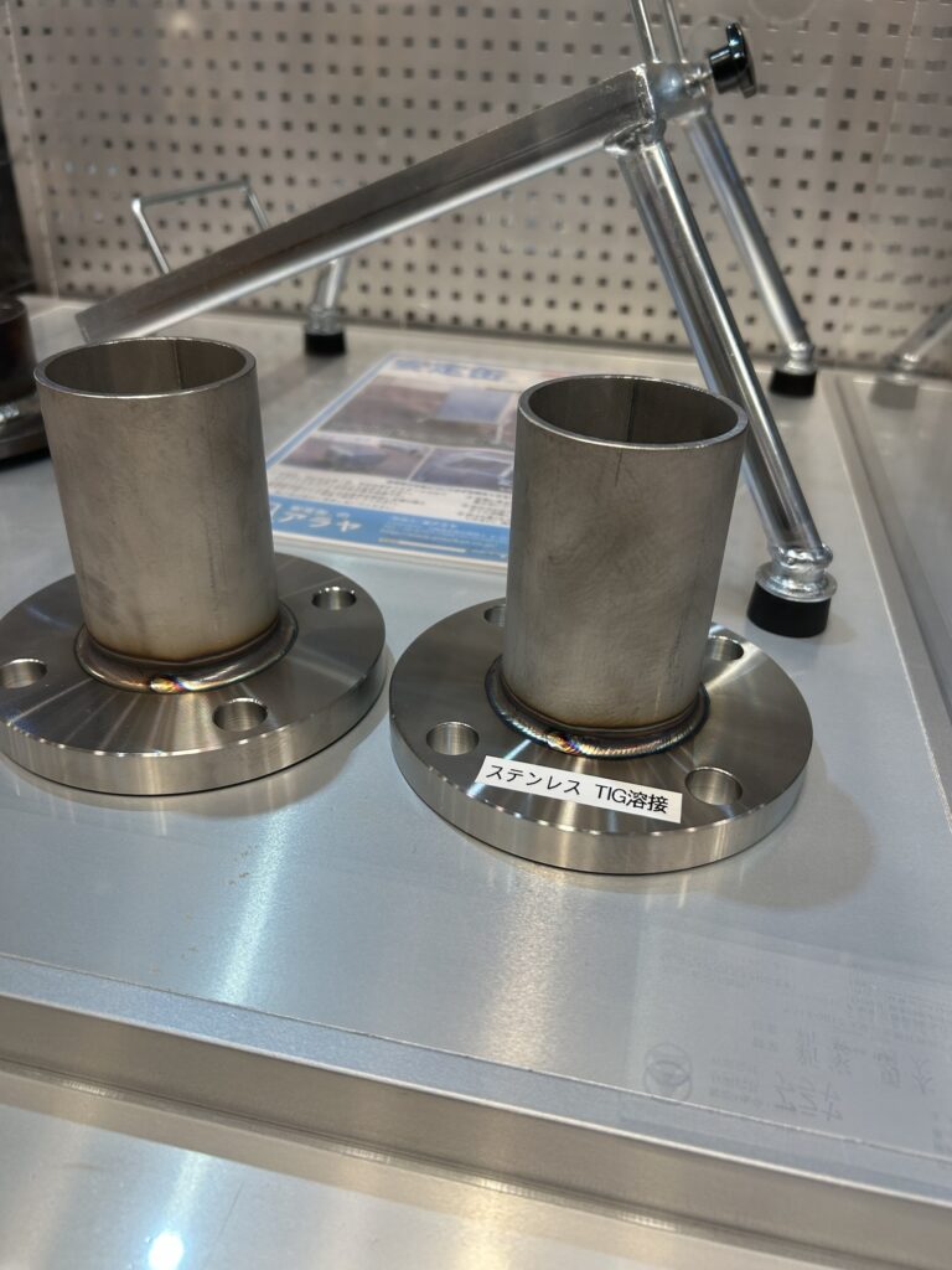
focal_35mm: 26
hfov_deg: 53.1
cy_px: 635
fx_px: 953
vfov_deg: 67.3
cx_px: 476
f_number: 1.5
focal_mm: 5.7
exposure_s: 1/120
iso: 40
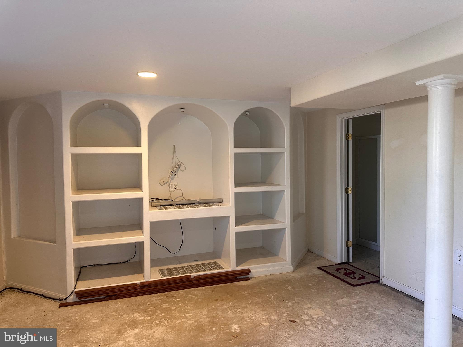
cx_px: 232
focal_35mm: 24
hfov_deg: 71.6
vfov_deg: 56.8
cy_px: 174
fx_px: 321
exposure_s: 1/60
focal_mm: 6.86
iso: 200
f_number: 1.78
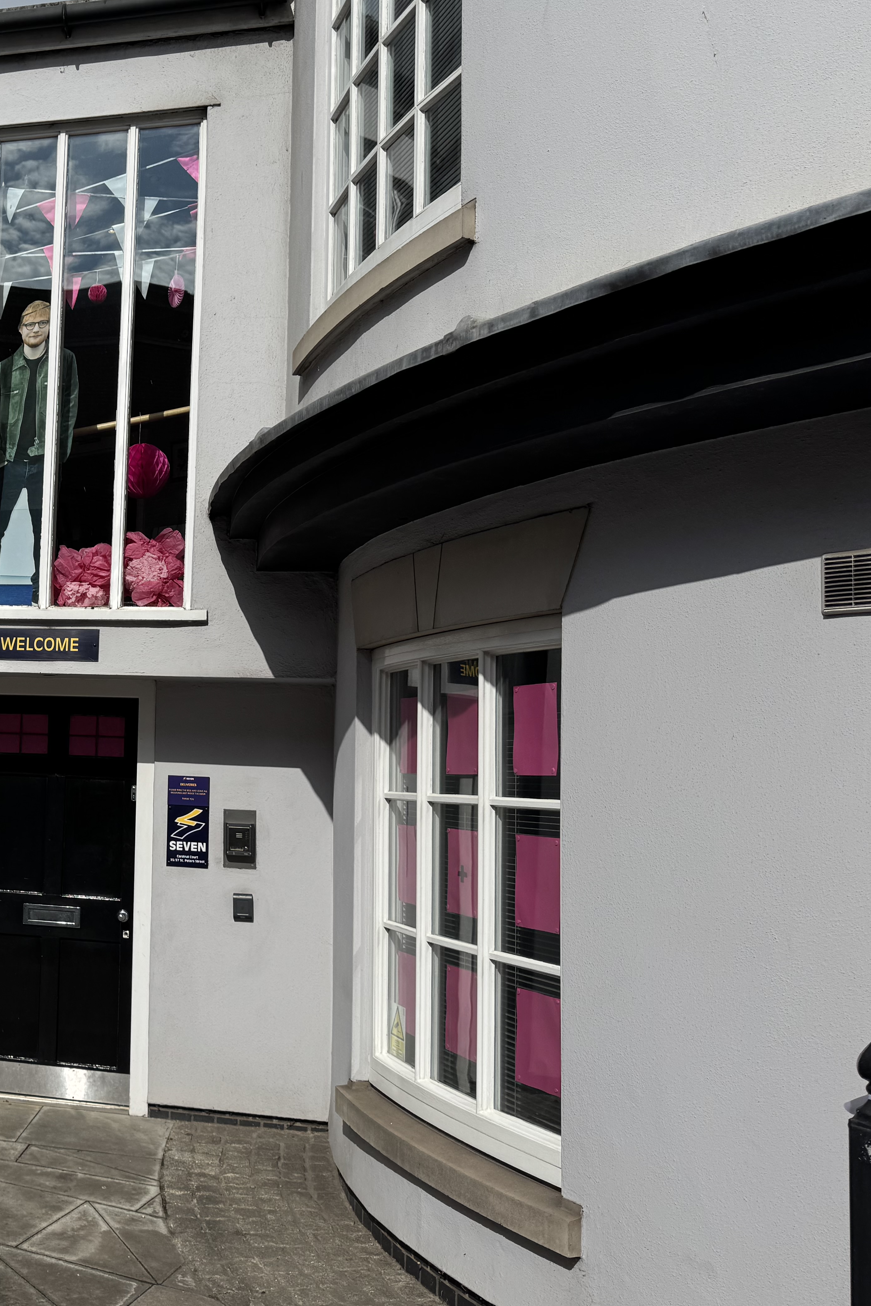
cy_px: 647
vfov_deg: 55.8
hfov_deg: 35.2
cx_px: -2
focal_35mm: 34
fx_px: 1234
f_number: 1.78
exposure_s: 1/12346
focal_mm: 6.76
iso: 80
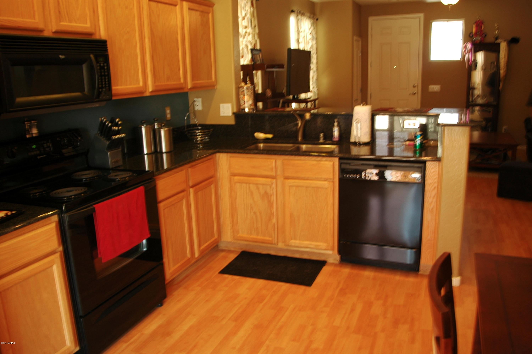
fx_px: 443
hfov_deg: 62.0
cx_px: 266
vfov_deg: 43.5
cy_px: 177
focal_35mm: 30
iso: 200
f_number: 5.6
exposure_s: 1/5
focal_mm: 20
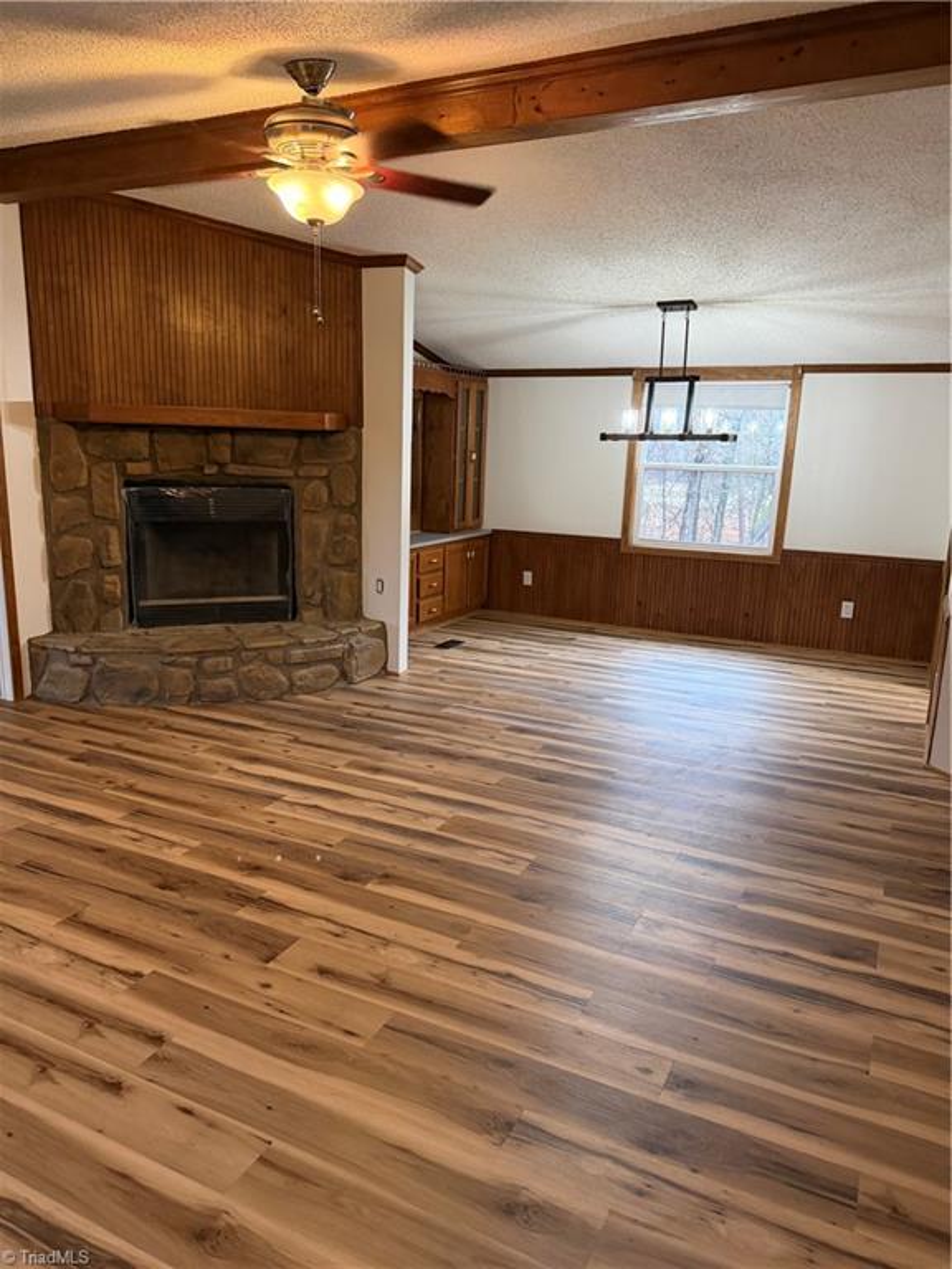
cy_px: 634
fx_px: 880
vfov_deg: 71.6
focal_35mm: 24
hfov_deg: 56.8
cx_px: 476
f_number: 1.78
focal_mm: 6.76
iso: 400
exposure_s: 1/60
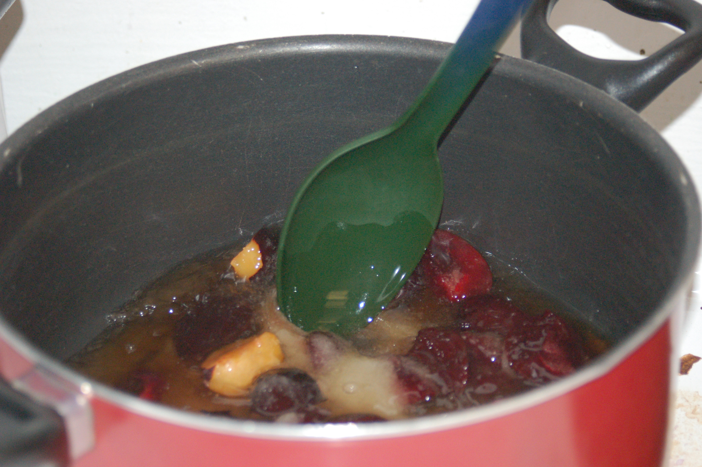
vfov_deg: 13.0
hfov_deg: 19.5
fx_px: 2046
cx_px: 351
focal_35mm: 105
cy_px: 234
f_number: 5.3
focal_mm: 70
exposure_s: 1/60
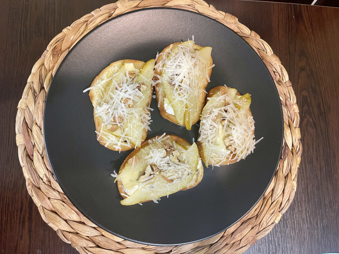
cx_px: 170
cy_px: 127
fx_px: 245
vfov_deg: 54.9
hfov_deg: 69.4
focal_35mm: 25
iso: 320
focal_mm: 5.1
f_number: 1.6
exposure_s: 1/50
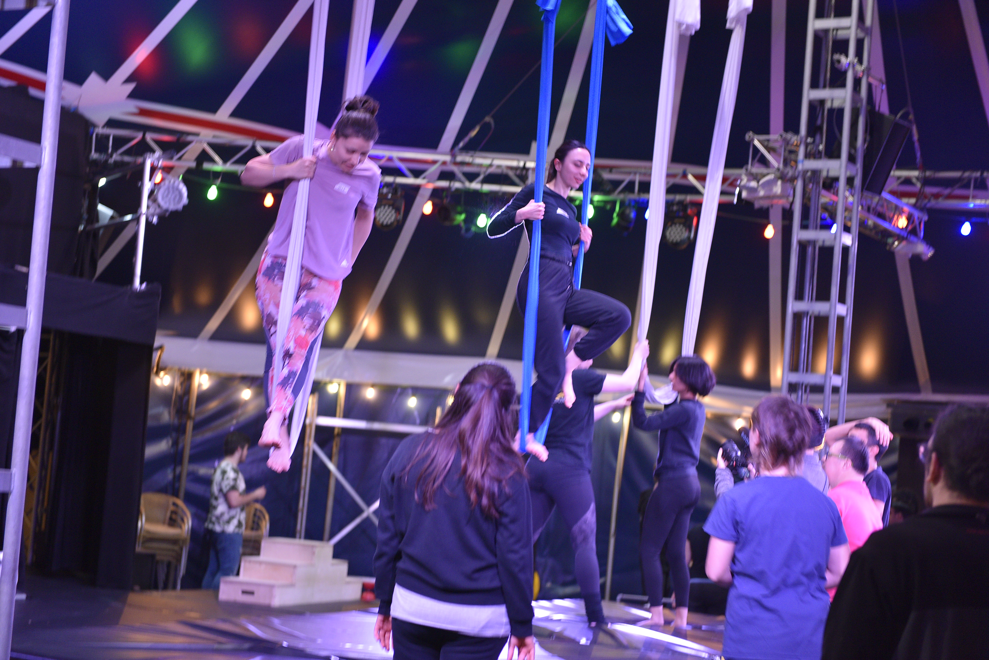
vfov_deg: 19.5
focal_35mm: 70
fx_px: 1924
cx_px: 494
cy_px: 330
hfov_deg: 28.8
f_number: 3.5
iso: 2000
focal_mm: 70
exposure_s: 1/50
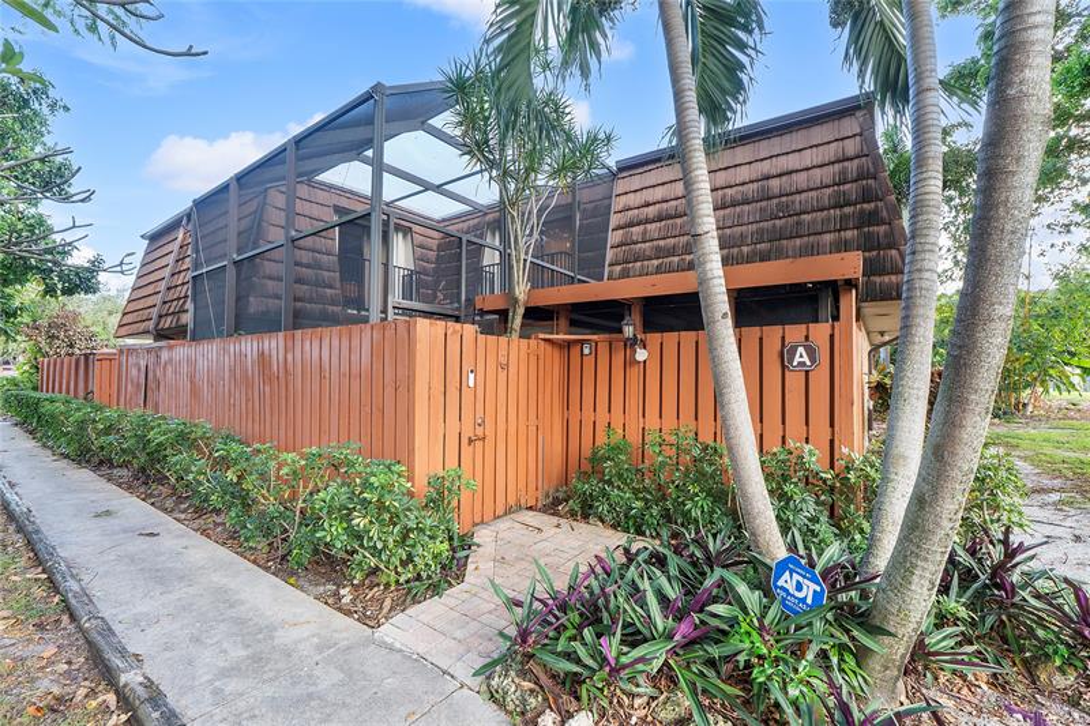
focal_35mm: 15
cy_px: 363
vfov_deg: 77.3
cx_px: 545
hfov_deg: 100.4
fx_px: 454
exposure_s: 1/60
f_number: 8
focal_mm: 10
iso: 1000
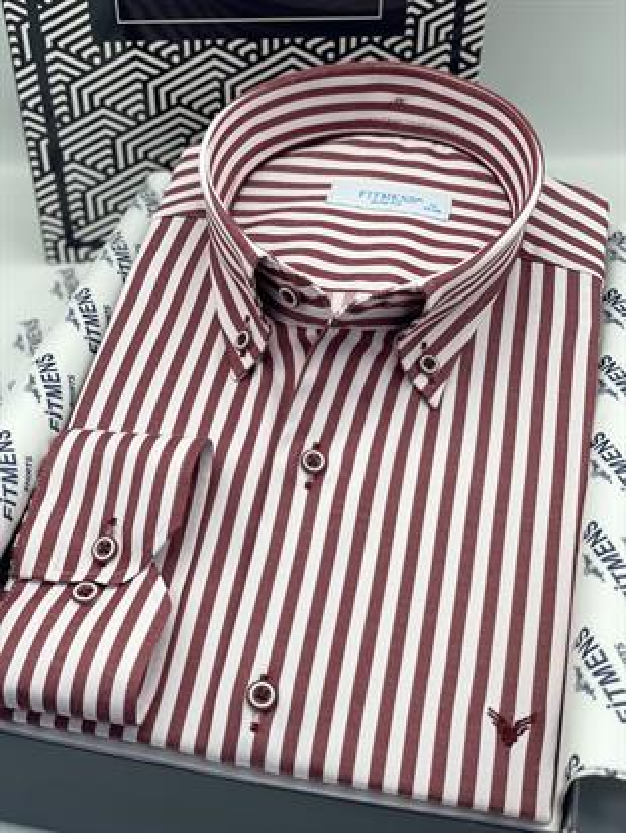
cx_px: 313
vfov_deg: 36.8
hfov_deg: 28.0
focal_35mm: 52
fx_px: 1253
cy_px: 416
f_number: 2
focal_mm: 6
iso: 25
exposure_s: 1/122
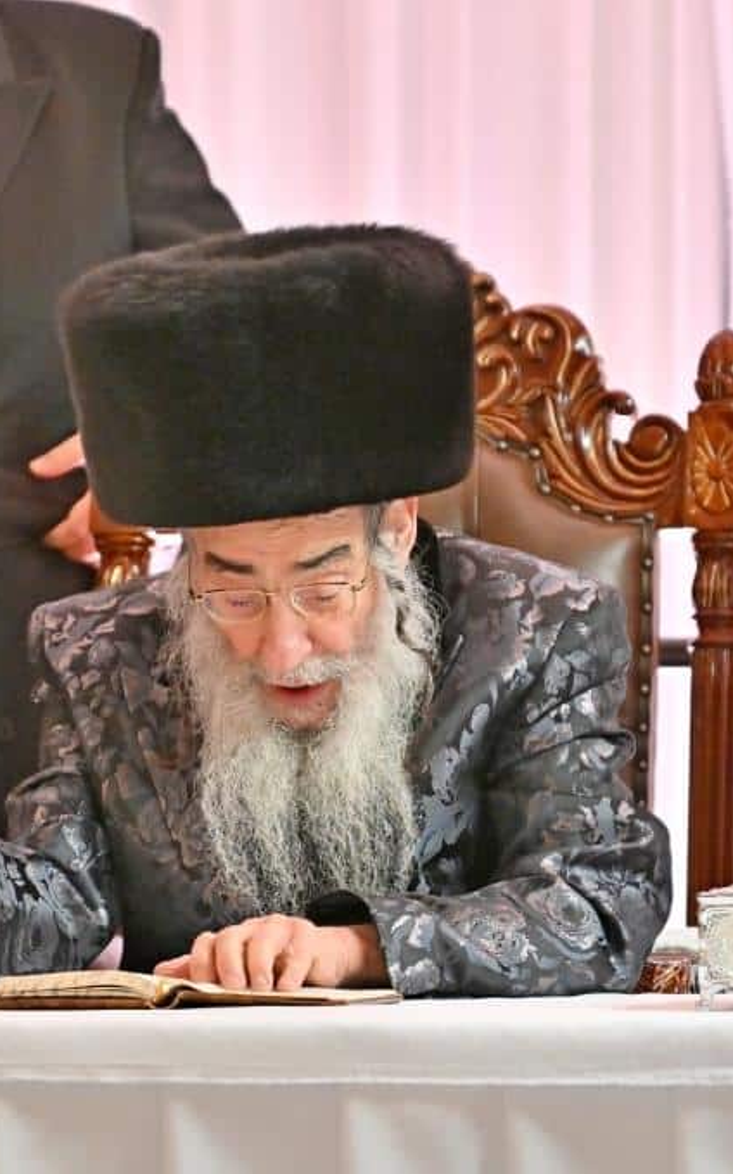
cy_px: 588
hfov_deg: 2.8
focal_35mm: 461
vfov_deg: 4.6
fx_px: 14744
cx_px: 294
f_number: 2.8
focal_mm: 200
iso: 1250
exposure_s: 1/160
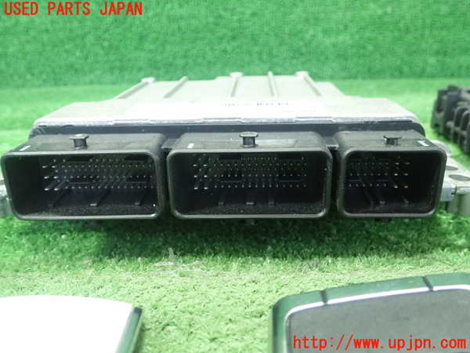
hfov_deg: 60.0
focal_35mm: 30
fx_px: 407
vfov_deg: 46.8
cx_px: 235
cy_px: 176
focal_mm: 5.5
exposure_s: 1/100
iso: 800
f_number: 2.3
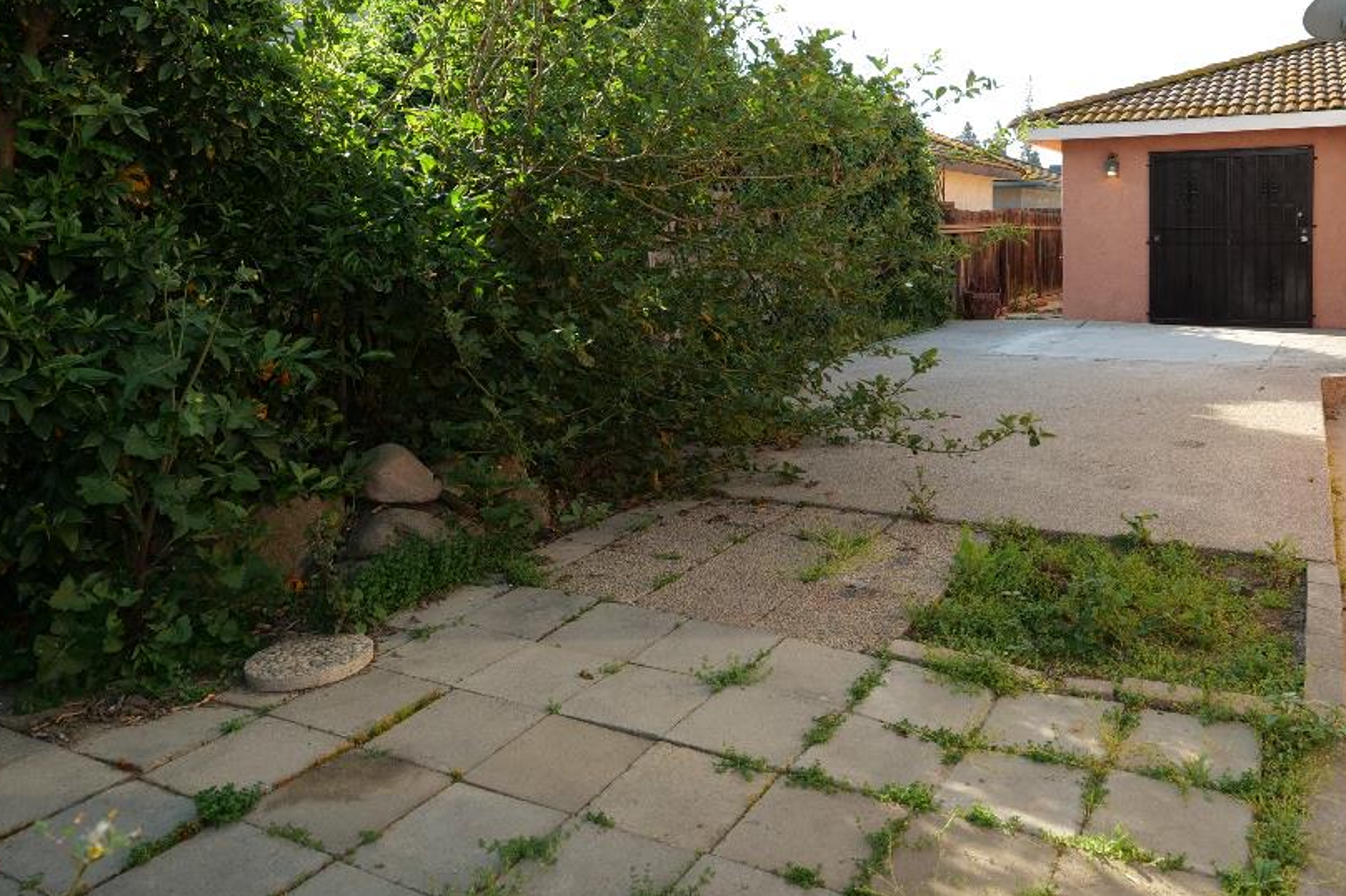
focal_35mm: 26
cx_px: 851
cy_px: 268
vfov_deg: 48.3
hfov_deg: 68.2
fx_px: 972
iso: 400
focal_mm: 14
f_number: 6.3
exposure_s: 1/320
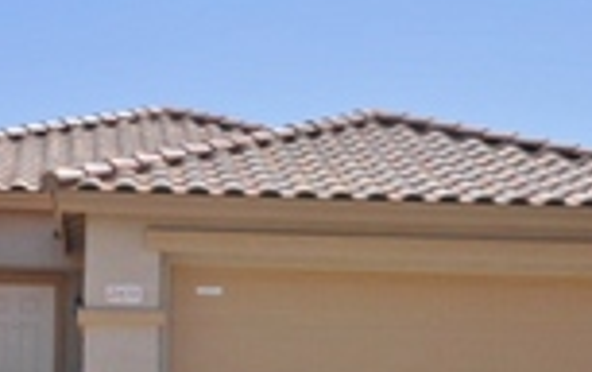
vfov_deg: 16.2
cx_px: 228
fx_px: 1276
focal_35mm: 79
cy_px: 380
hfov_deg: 26.1
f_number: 4
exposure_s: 1/640
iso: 80
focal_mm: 5.9
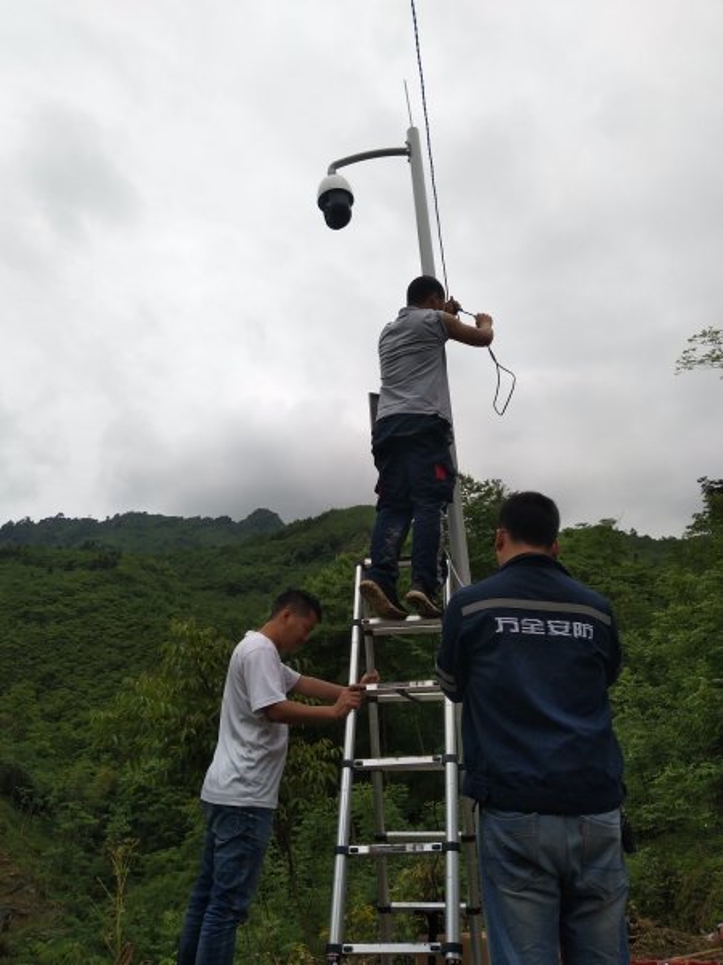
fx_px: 724
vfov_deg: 67.3
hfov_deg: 53.1
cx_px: 362
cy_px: 482
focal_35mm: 26
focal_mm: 3.88
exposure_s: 1/1666
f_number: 2
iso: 50
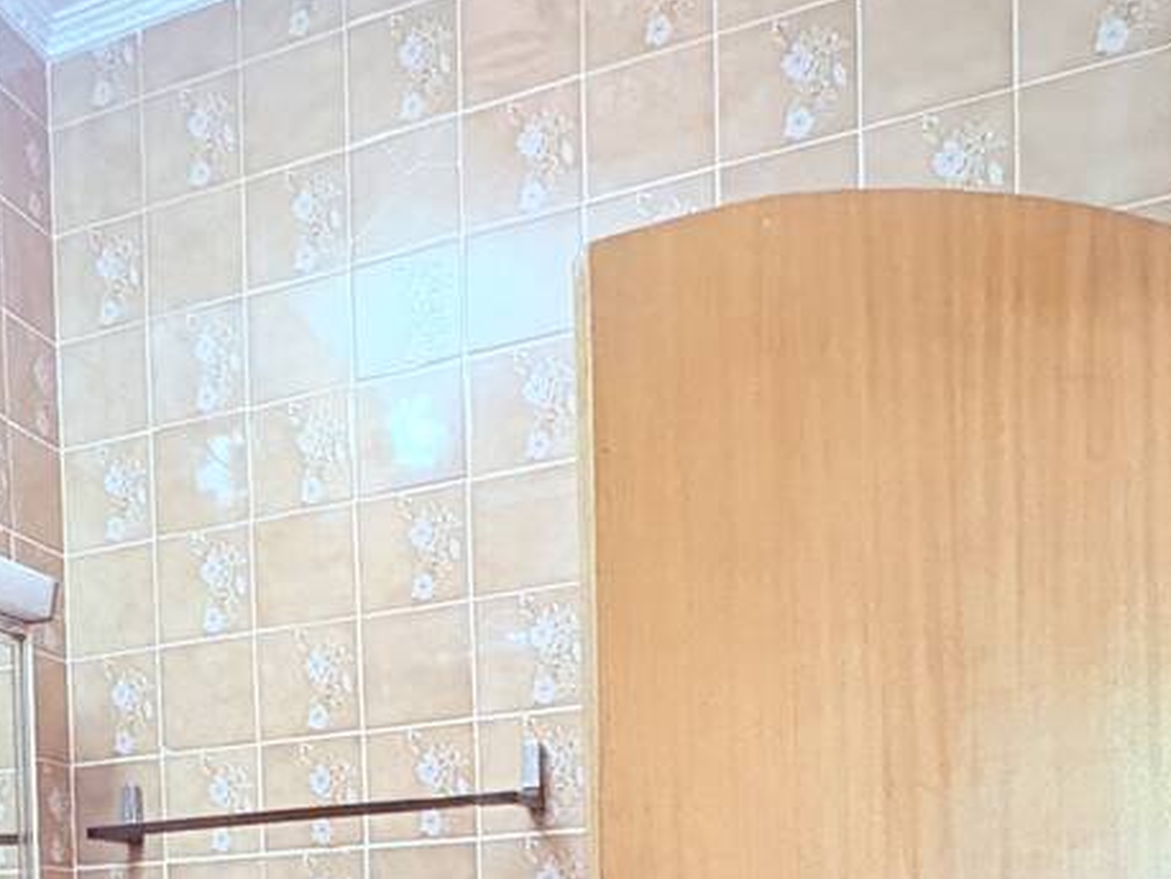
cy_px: 1043
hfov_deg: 40.6
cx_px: 187
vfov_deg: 28.7
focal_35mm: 44
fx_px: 1489
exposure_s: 1/30
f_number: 2.2
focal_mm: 2.22
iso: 1000
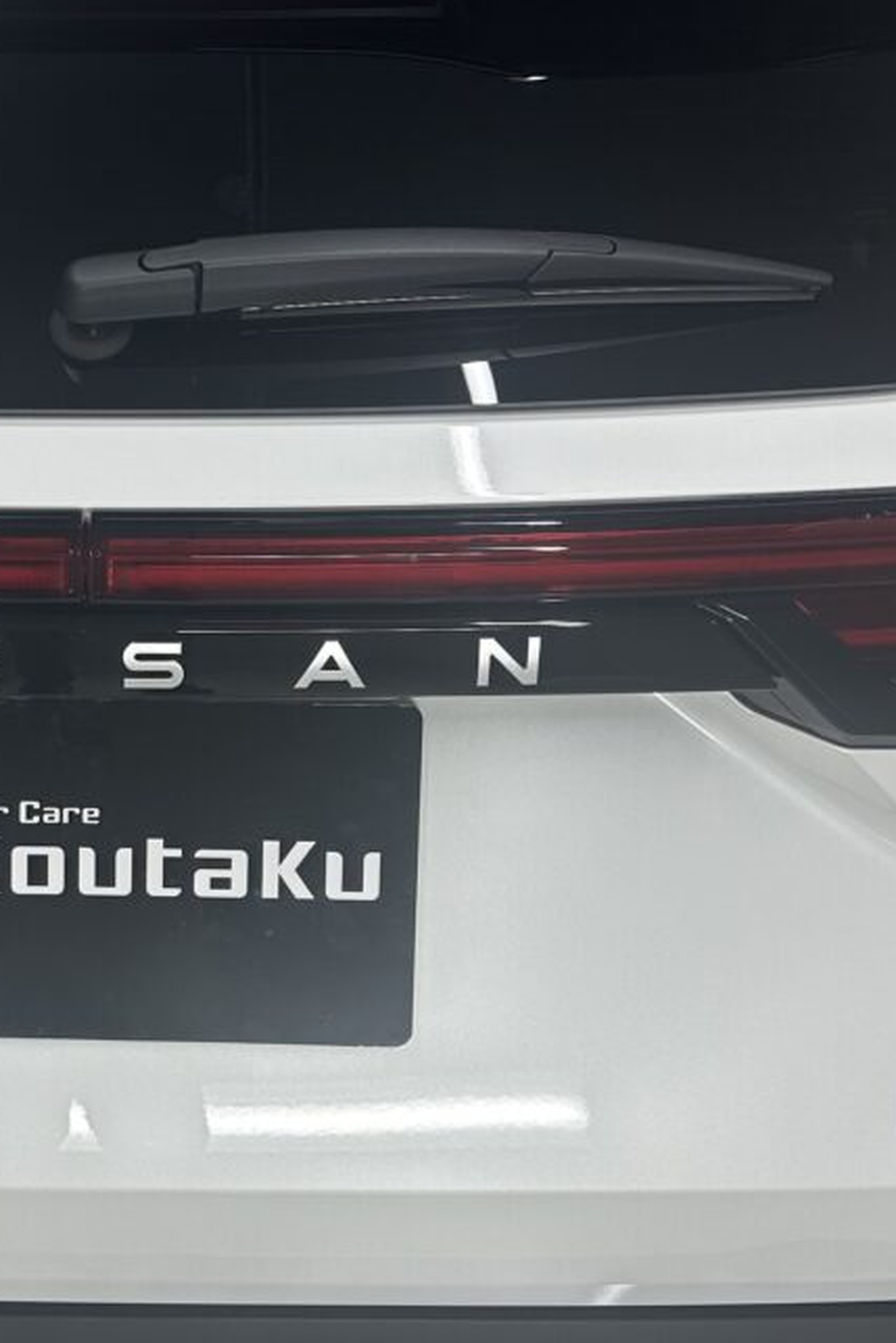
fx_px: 2201
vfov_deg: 33.9
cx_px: 86
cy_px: 762
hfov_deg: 22.4
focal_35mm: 59
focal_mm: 6.86
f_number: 1.78
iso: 80
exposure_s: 1/120
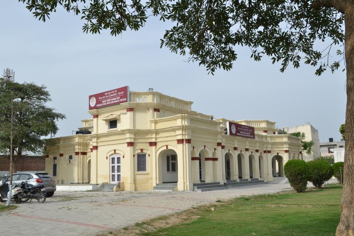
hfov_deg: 57.2
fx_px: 325
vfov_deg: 40.0
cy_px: 118
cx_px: 177
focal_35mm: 33
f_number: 10
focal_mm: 22
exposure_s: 1/125
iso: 100
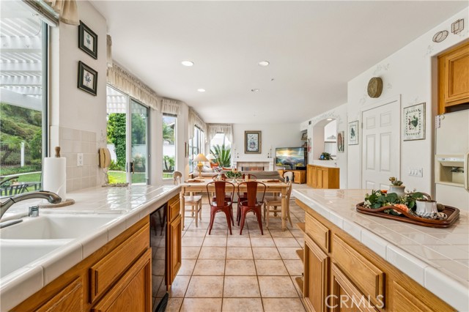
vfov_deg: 72.7
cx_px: 234
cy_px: 156
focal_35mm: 16
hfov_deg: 95.7
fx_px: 212
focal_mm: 16.3
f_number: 13
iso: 100
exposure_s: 1/3.33
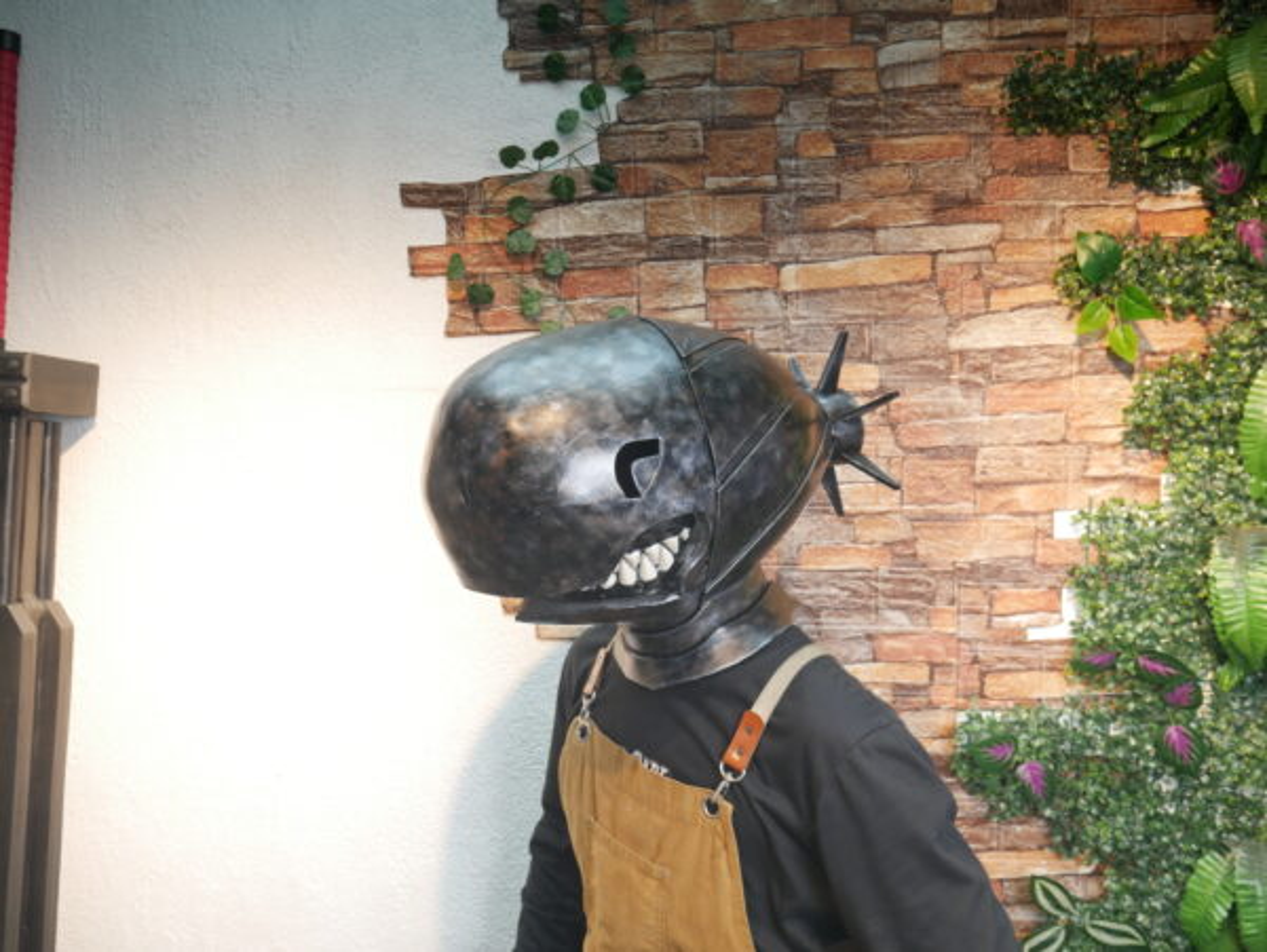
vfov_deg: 46.9
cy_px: 476
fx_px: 1099
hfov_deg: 59.9
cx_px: 634
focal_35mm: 30
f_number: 10
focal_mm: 15
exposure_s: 1/160
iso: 400
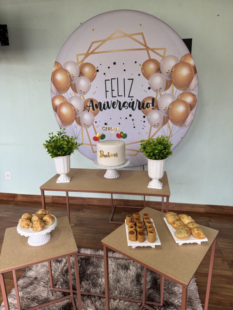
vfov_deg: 71.6
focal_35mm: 24
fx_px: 215
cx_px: 116
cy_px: 155
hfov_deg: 56.8
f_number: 1.78
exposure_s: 1/121
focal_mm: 6.76
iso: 80
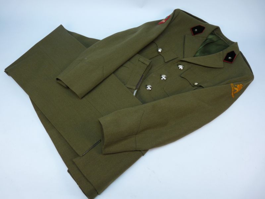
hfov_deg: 65.3
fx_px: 207
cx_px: 132
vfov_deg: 51.4
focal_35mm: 27
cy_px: 100
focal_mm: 4.8
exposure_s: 1/50
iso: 100
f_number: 2.8
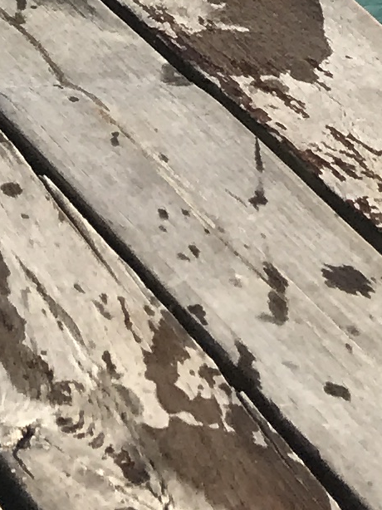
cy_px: -1125
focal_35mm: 184
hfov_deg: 8.0
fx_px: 2709
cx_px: -90
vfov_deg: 8.6
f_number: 1.8
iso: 20
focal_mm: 3.99
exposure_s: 1/2457
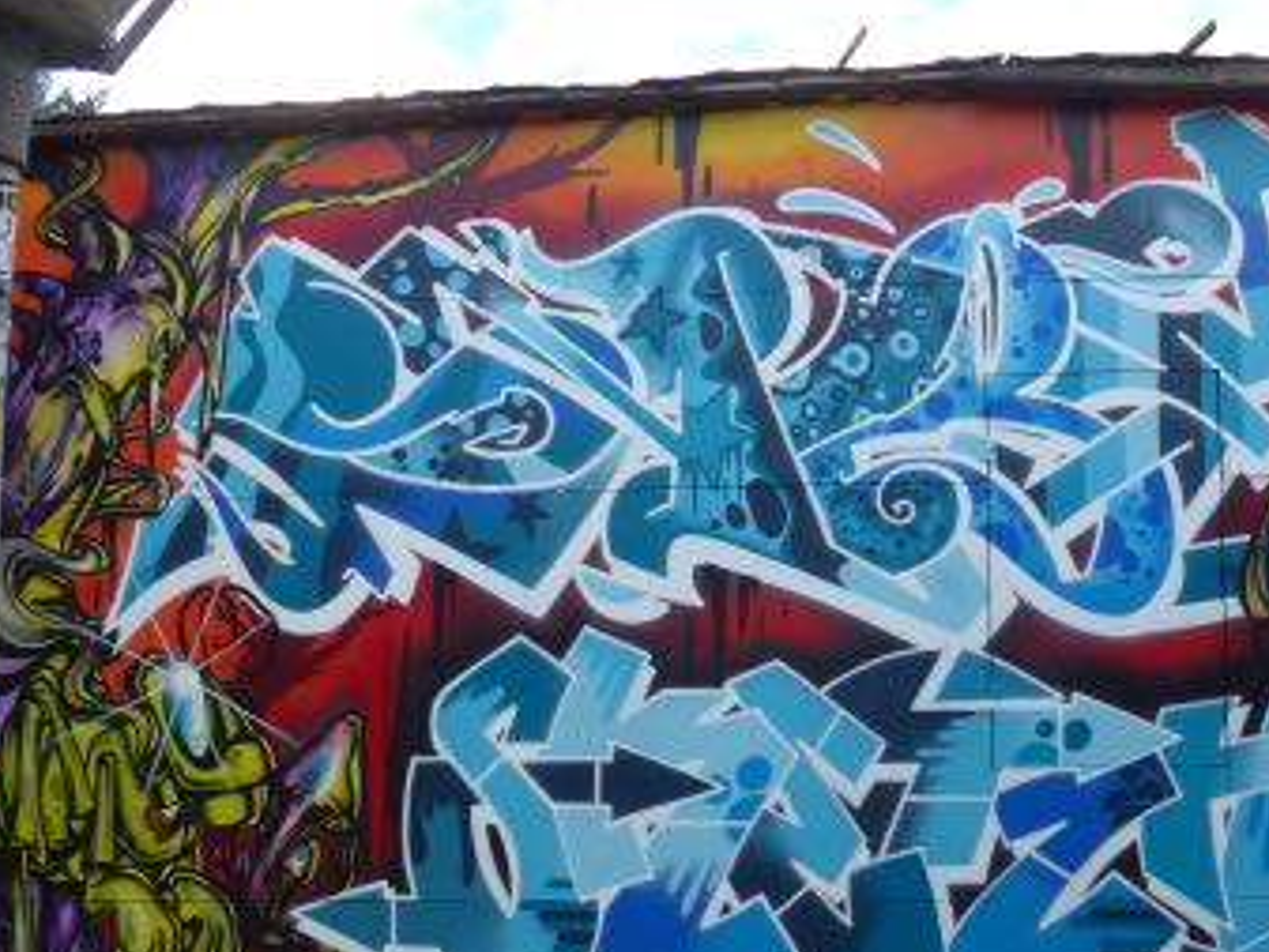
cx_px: 892
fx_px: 1577
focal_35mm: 43
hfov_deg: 42.9
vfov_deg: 33.2
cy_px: 660
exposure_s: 1/320
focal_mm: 6
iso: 80
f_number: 2.8
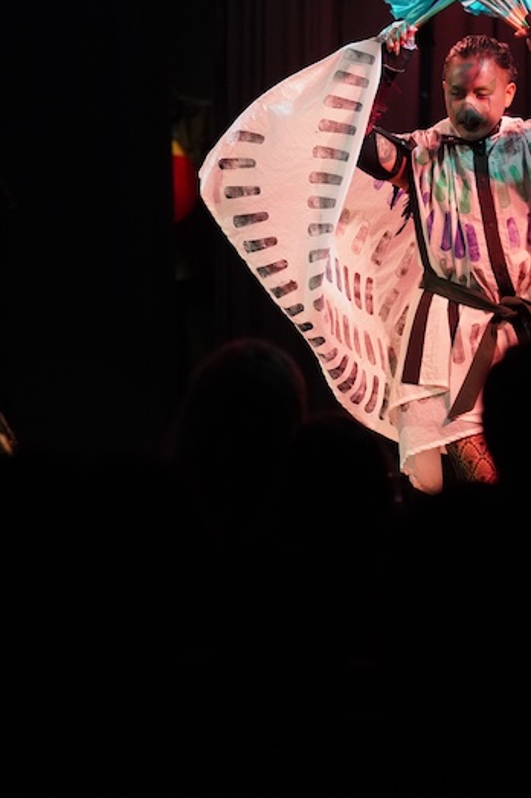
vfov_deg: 10.0
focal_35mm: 205
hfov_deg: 6.7
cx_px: 388
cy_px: 235
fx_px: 4541
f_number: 2.8
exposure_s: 1/640
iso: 6400
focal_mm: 134
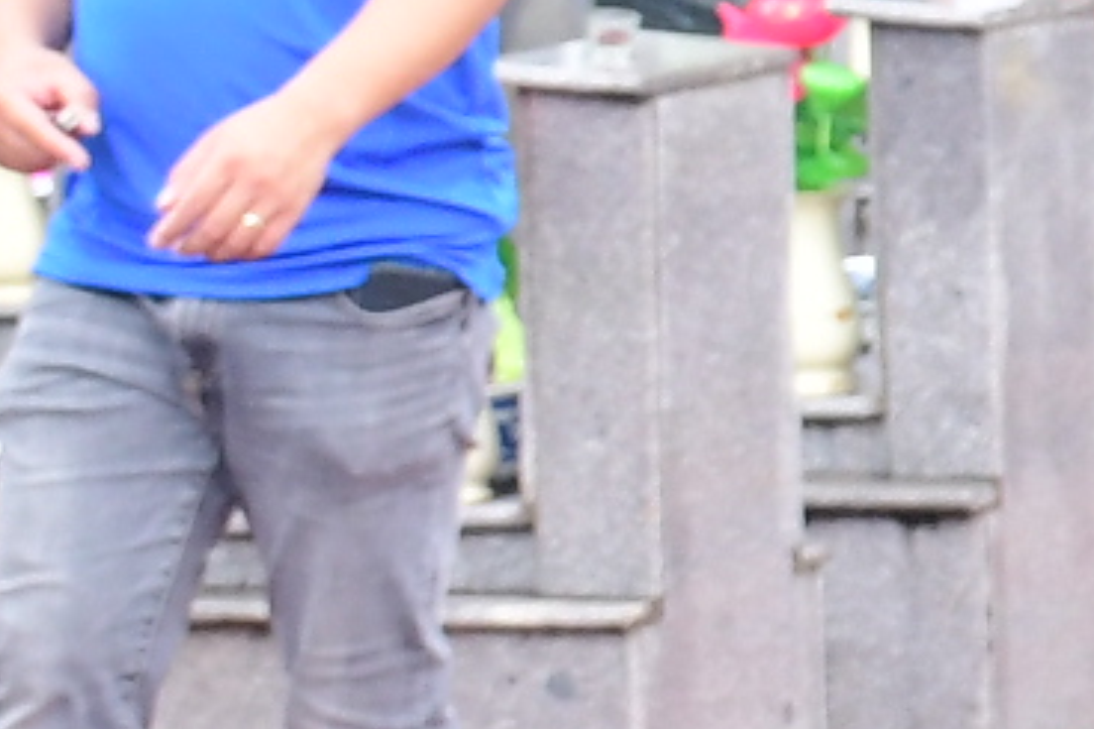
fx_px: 8960
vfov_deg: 4.6
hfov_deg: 6.6
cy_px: -304
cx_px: 2815
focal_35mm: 295
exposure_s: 1/200
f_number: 4
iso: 500
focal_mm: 26
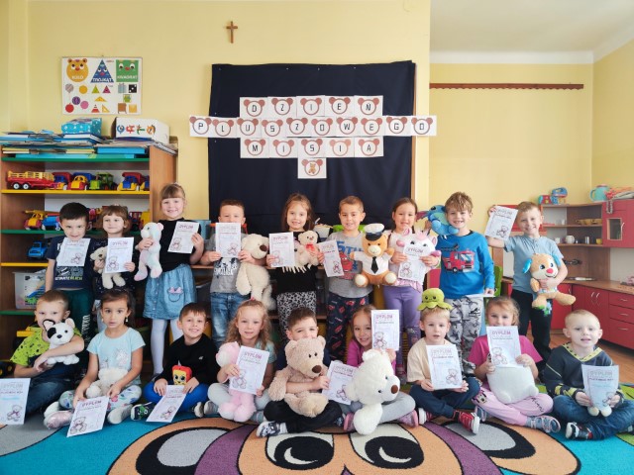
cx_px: 317
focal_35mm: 24
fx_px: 440
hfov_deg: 71.6
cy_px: 238
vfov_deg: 56.8
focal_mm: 5.59
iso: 142
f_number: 1.88
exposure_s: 1/100
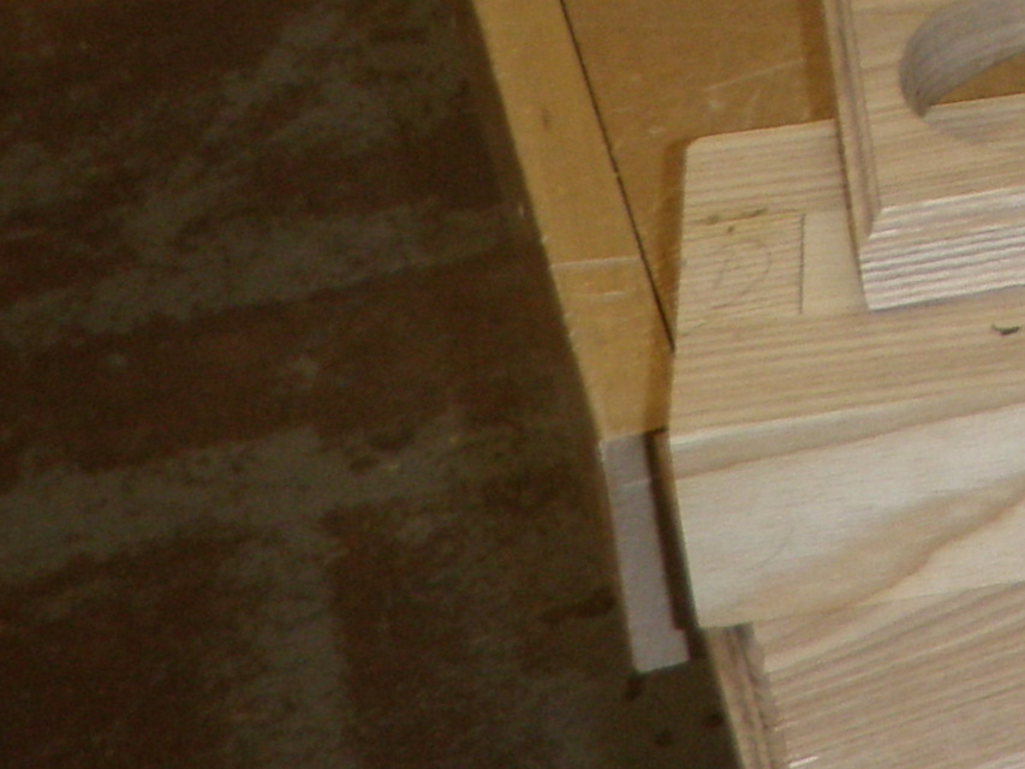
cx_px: 2096
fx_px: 4561
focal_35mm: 154
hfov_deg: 11.5
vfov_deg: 9.2
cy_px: -633
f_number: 4.1
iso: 100
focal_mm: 6.53
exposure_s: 1/40
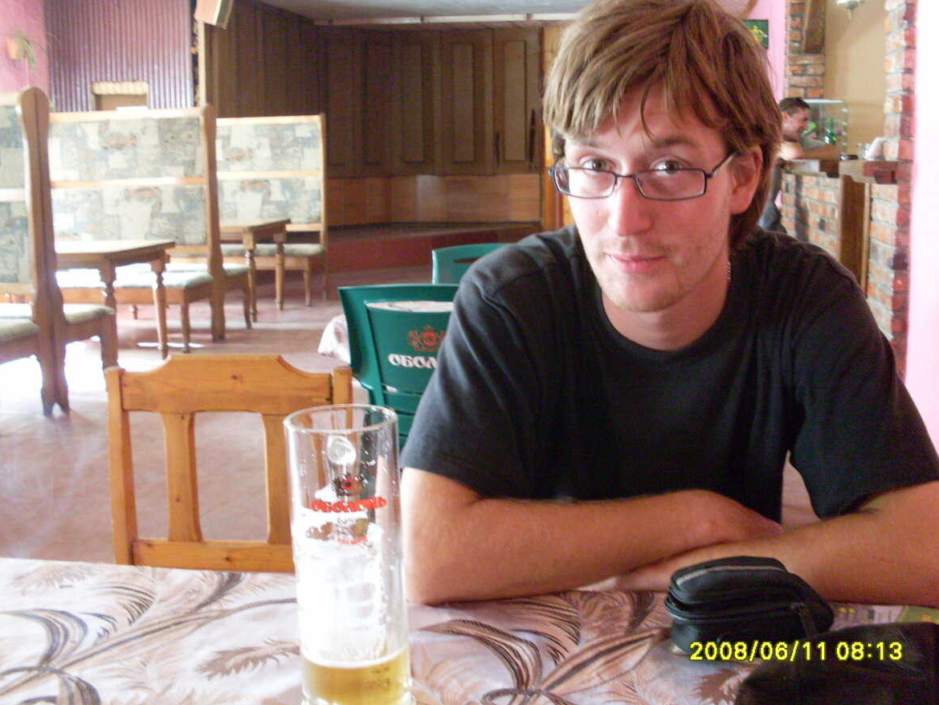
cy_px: 360
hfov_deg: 47.9
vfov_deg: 36.8
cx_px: 478
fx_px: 1058
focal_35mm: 39
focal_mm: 6.3
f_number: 2.8
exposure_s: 1/10
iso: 200
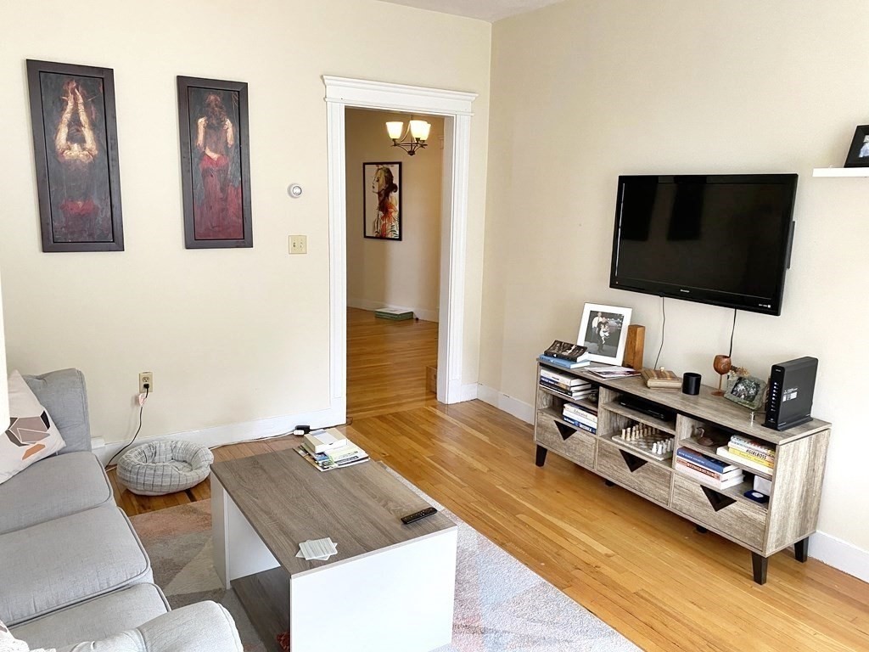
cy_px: 326
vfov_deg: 53.1
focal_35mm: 26
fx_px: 653
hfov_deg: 67.3
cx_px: 434
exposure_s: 1/60
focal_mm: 4.25
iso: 160
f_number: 1.8
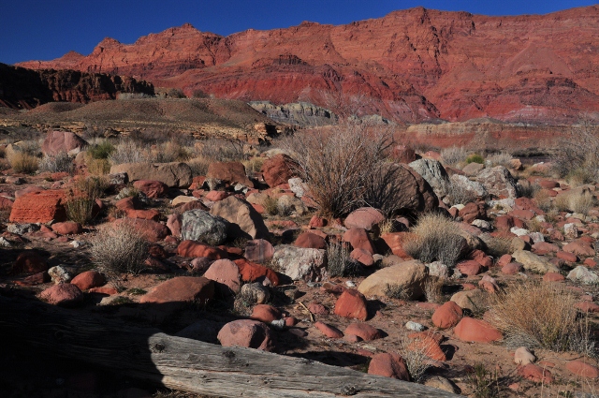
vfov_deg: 30.8
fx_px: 723
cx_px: 300
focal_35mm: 44
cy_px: 199
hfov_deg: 45.0
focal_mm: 29
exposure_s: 1/250
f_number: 19
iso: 200
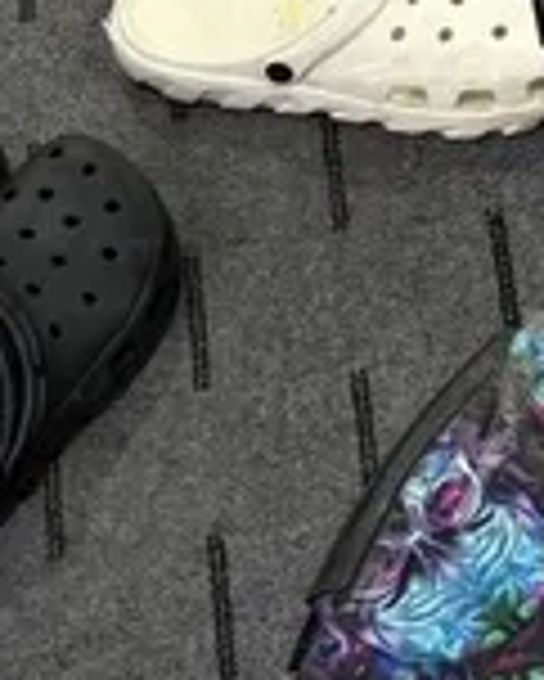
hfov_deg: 15.4
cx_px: 49
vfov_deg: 18.9
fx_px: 1990
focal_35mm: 99
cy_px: 41
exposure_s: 1/50
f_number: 1.78
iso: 160
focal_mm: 6.76
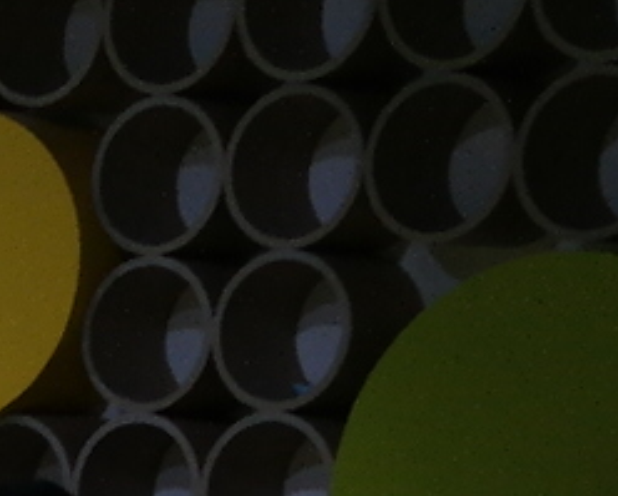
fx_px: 3589
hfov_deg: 8.9
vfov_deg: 7.4
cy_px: 1214
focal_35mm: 196
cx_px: -842
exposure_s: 1/40
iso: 400
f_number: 3.5
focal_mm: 20
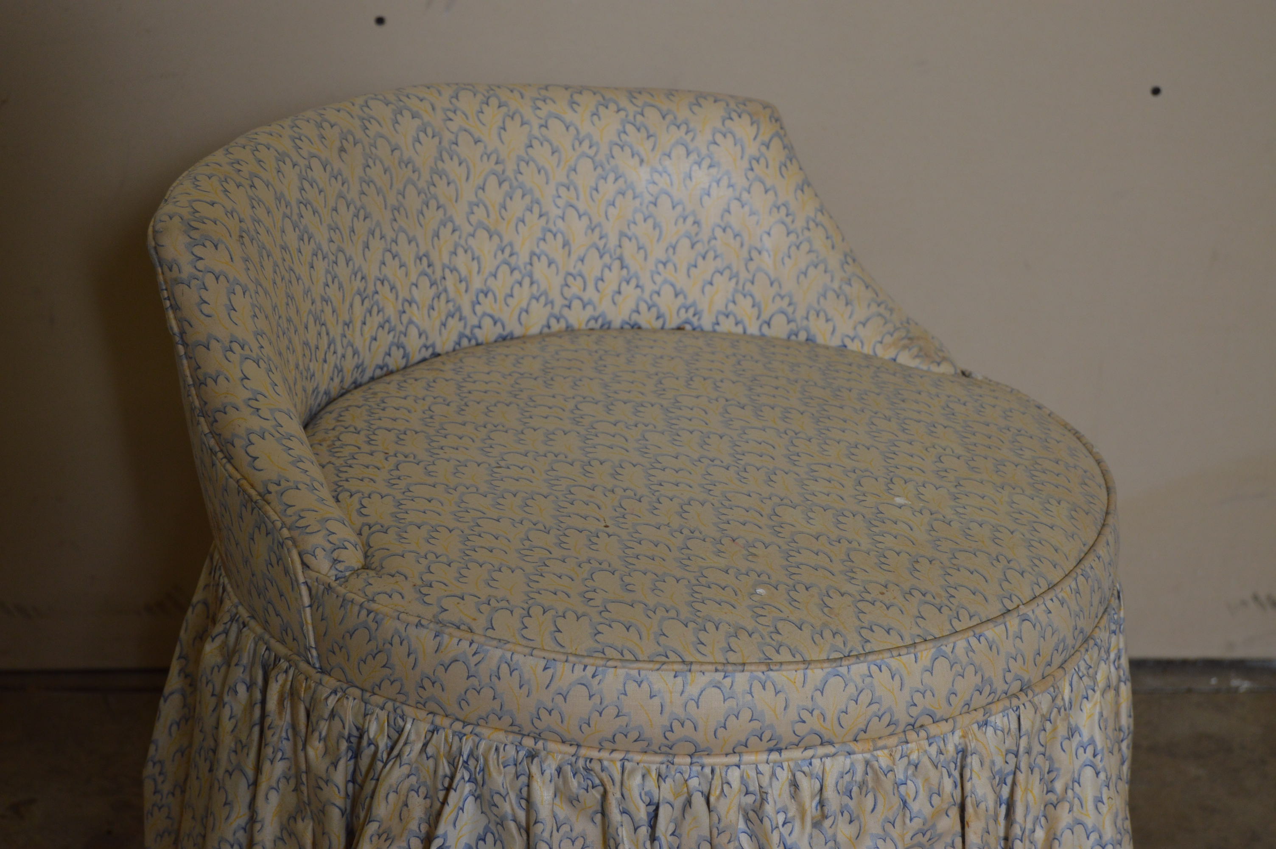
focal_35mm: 75
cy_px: 424
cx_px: 638
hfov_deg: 27.0
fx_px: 2656
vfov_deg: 18.1
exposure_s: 1/60
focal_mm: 50
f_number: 5.6
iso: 400
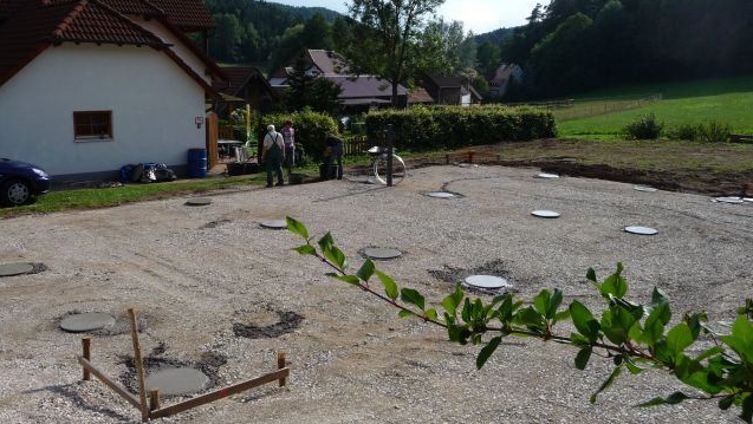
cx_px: 376
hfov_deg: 56.6
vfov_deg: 33.6
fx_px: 699
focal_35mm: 35
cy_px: 162
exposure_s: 1/1000
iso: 100
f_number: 3.5
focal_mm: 5.3
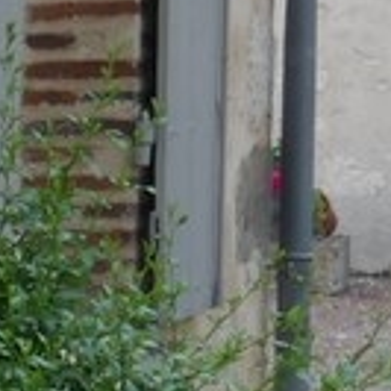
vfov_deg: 4.5
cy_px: 63
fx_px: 4958
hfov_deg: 4.2
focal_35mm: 388
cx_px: -1255
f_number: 3.6
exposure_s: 1/200
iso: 125
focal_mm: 13.8
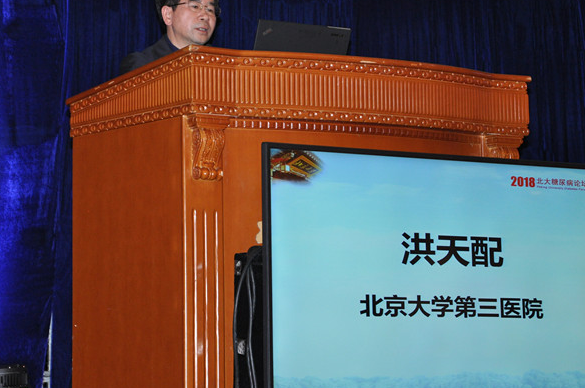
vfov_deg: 11.5
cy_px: 154
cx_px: 289
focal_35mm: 119
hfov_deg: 17.2
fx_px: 1931
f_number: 5
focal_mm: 58
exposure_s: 1/60
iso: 800
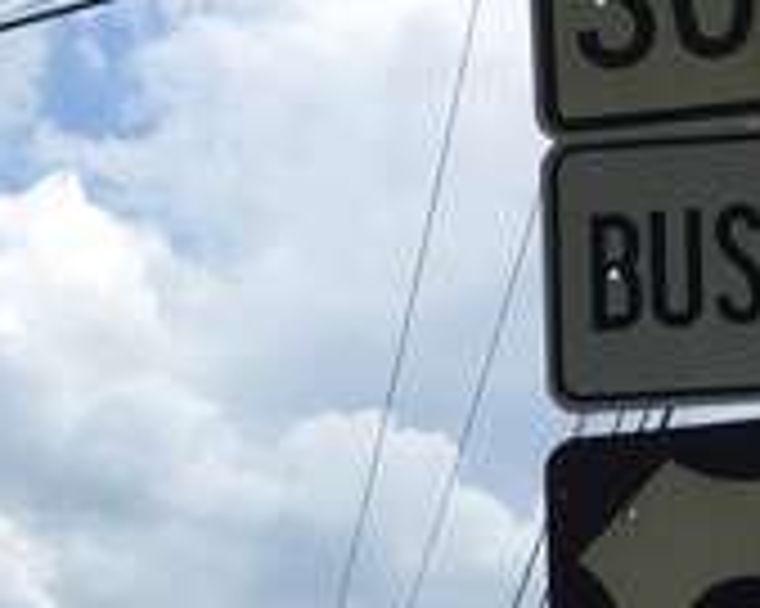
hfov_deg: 13.3
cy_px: 1094
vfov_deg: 10.8
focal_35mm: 134
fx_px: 3012
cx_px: -477
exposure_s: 1/3300
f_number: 2.2
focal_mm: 4.15
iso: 32
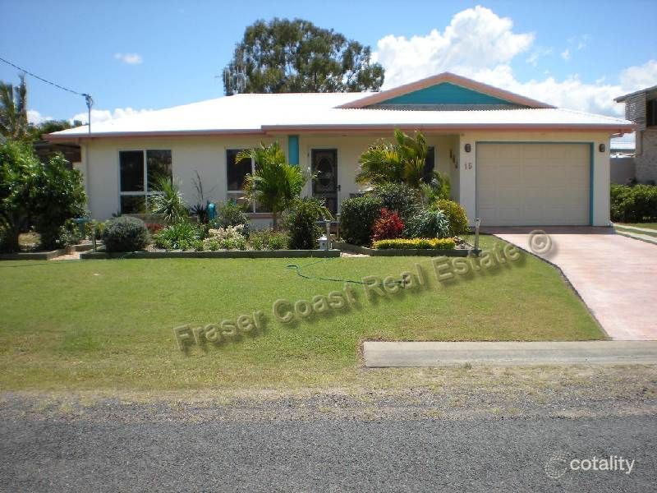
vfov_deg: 37.7
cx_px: 328
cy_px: 246
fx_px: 721
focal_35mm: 38
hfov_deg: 49.0
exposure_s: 1/511
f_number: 4.6
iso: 64
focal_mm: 6.3
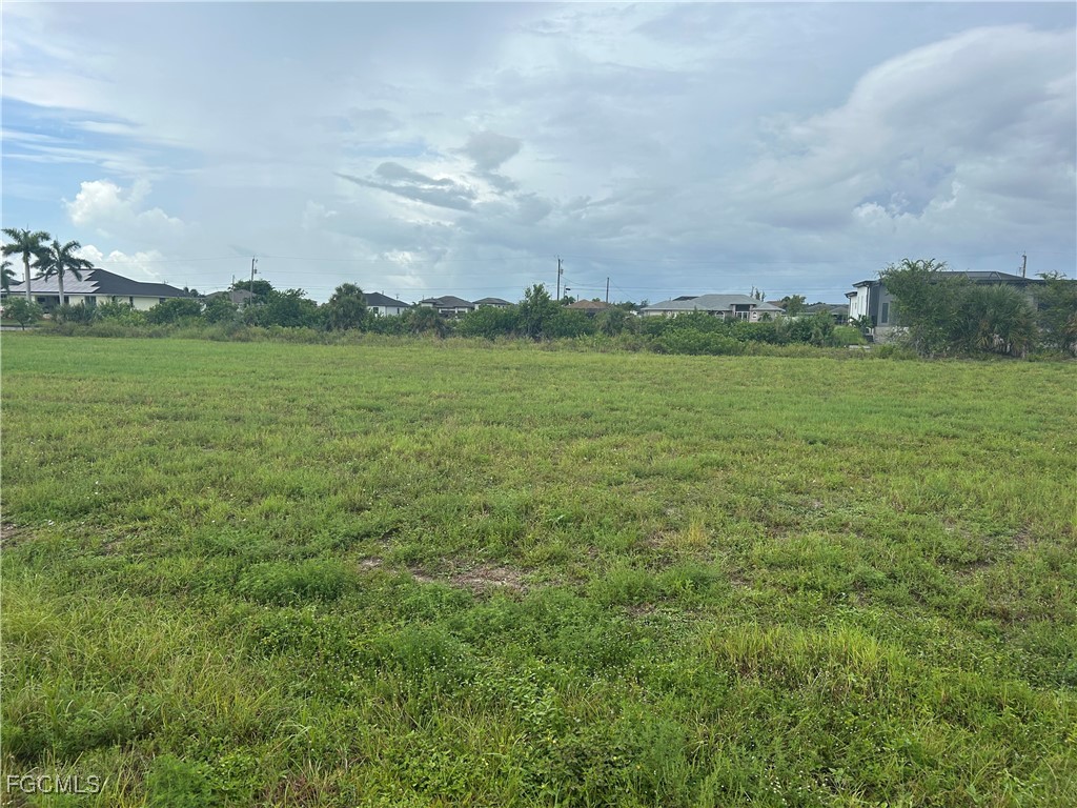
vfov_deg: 53.1
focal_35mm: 26
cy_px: 404
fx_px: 809
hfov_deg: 67.3
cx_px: 538
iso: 50
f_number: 1.5
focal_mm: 5.7
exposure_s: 1/2915
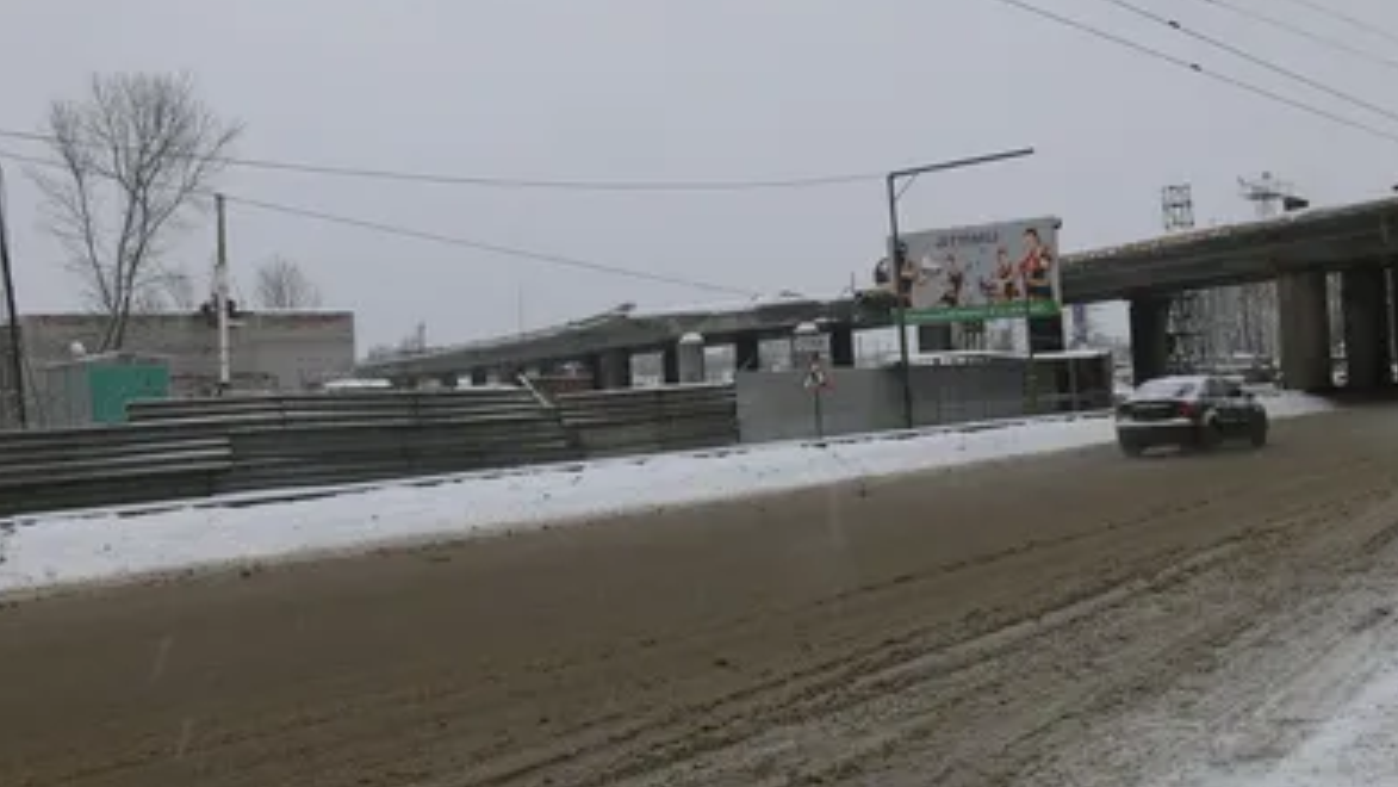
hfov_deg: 51.6
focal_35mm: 39
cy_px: 351
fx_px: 1446
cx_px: 694
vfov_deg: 30.4
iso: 80
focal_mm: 7.4
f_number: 5
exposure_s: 1/100
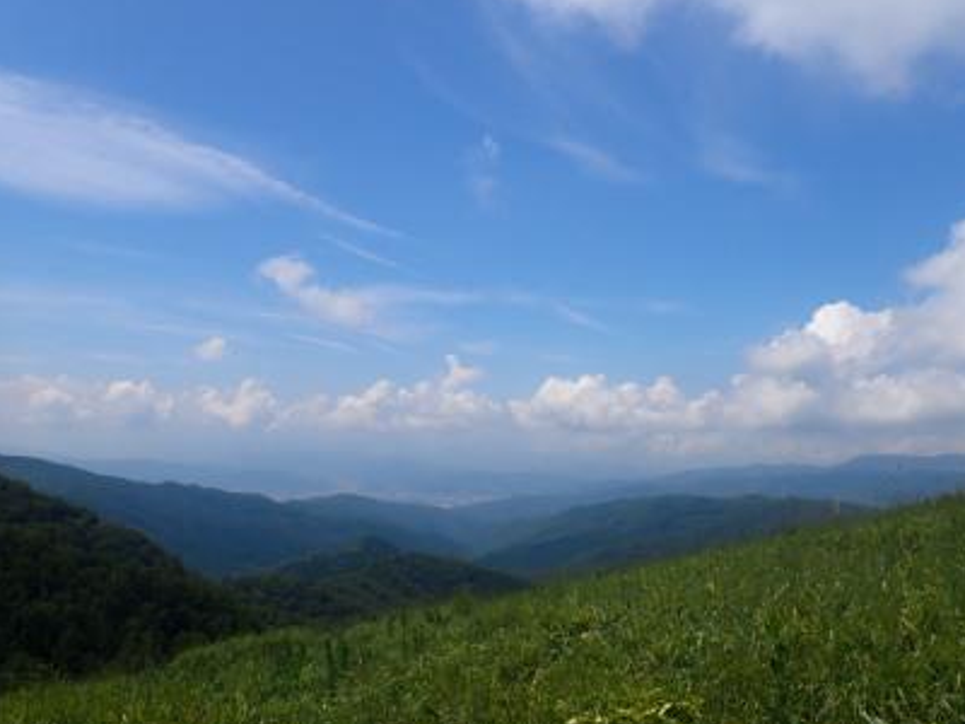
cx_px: 492
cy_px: 393
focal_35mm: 28
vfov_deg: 49.7
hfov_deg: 63.4
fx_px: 781
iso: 100
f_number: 8
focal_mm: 4.5
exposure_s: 1/320
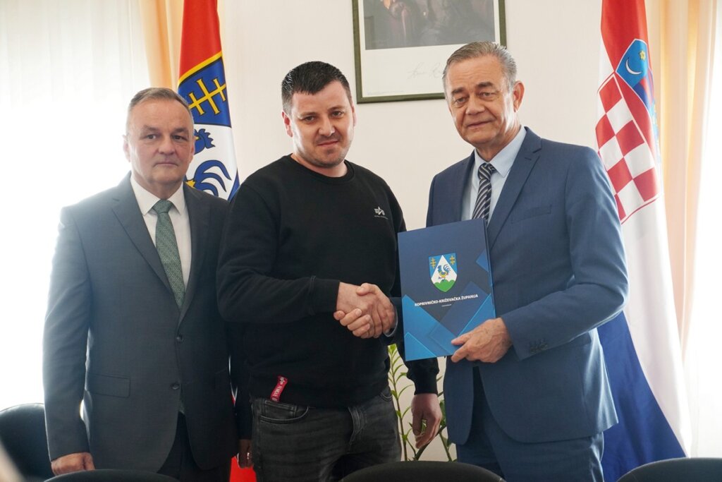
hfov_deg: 27.0
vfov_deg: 18.2
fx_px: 1504
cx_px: 361
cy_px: 241
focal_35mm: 75
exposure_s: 1/80
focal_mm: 50
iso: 800
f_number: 5.6
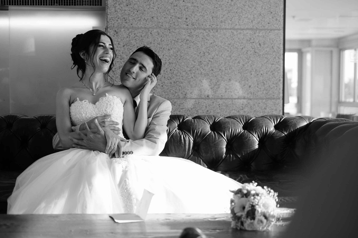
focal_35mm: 53
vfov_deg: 25.5
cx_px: 179
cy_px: 119
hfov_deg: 37.5
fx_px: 527
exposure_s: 1/1000
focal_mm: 35
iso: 400
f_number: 1.8
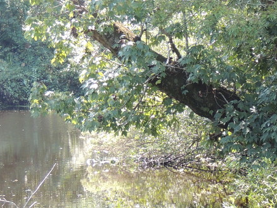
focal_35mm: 205
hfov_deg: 9.6
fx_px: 1641
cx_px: 268
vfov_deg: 7.2
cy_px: 68
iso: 100
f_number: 3.9
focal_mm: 12.4
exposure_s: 1/80
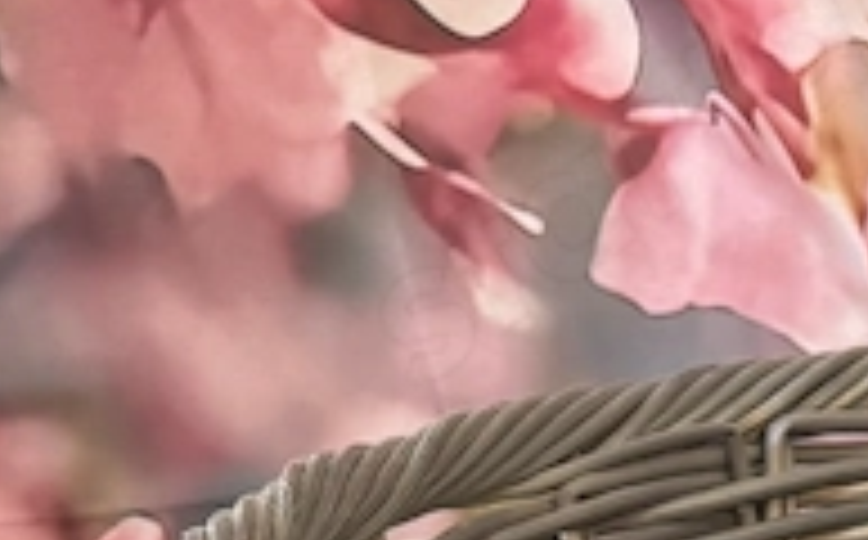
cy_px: 1233
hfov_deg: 13.4
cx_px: 1457
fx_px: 3378
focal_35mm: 143
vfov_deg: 8.5
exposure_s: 1/50
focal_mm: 5.96
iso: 160
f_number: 1.6
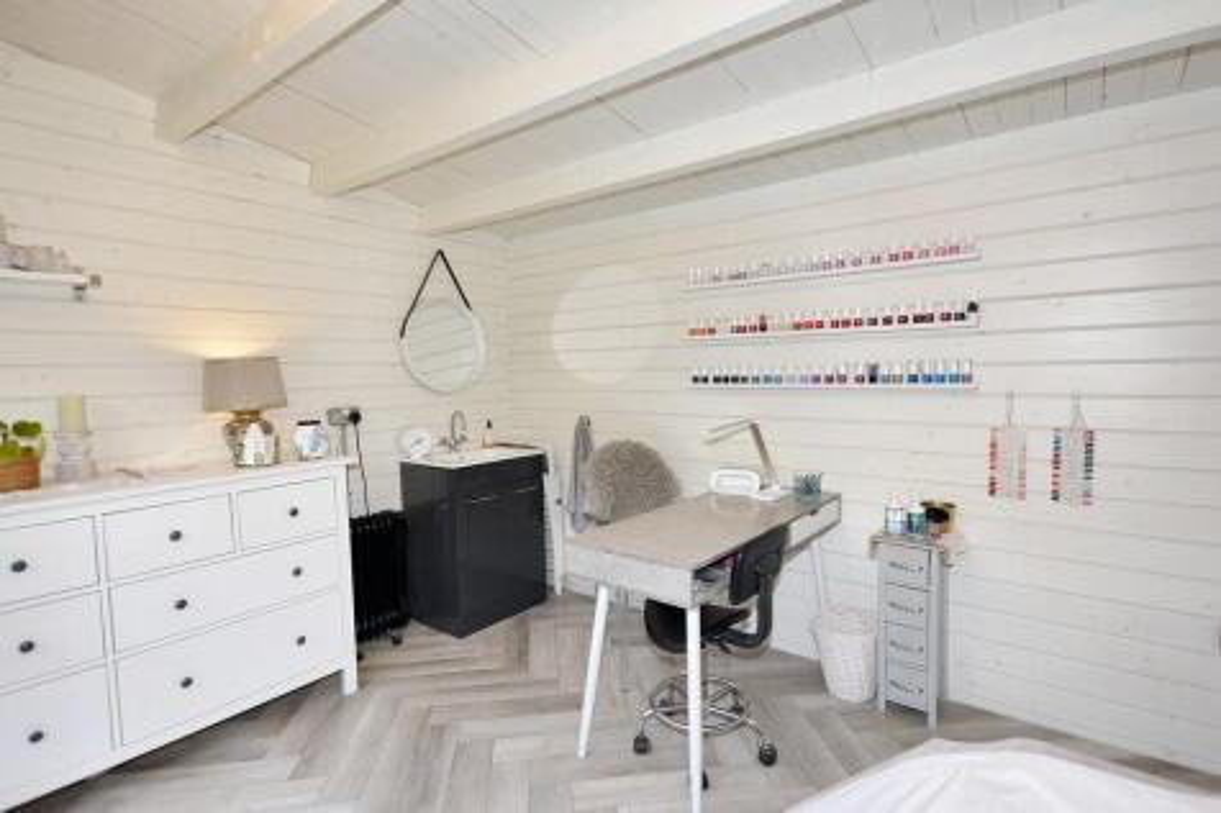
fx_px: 509
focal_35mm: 15
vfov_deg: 77.3
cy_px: 406
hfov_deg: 100.4
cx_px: 610
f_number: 4
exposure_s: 1/60
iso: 200
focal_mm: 10
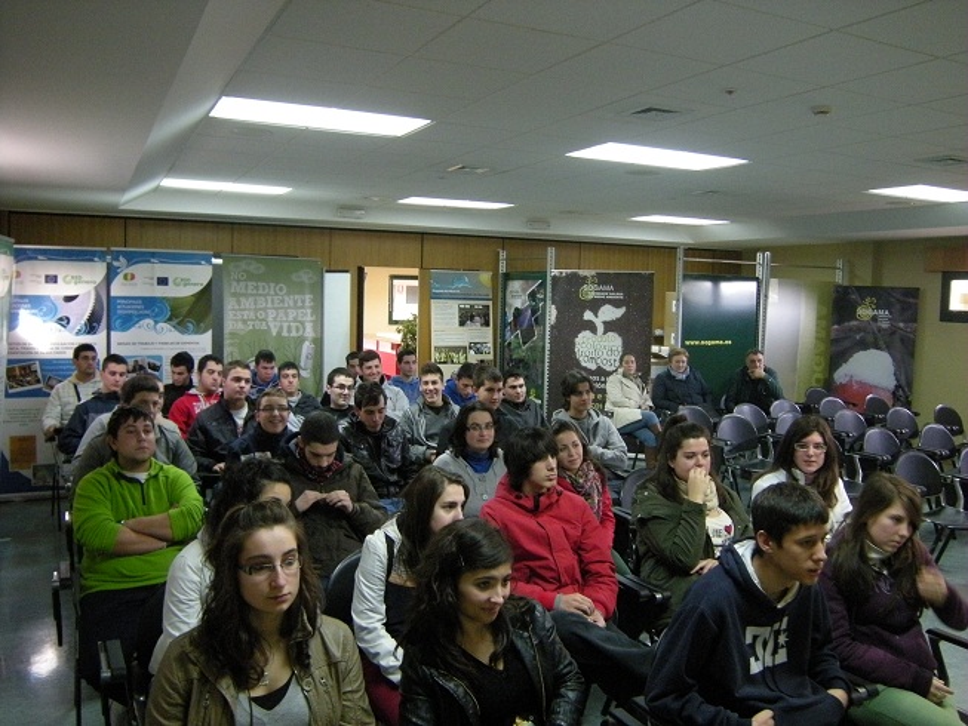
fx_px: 867
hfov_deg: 58.3
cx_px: 484
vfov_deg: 45.5
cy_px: 363
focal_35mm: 31
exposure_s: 1/35.5
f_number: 2.9
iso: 400
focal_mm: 5.3
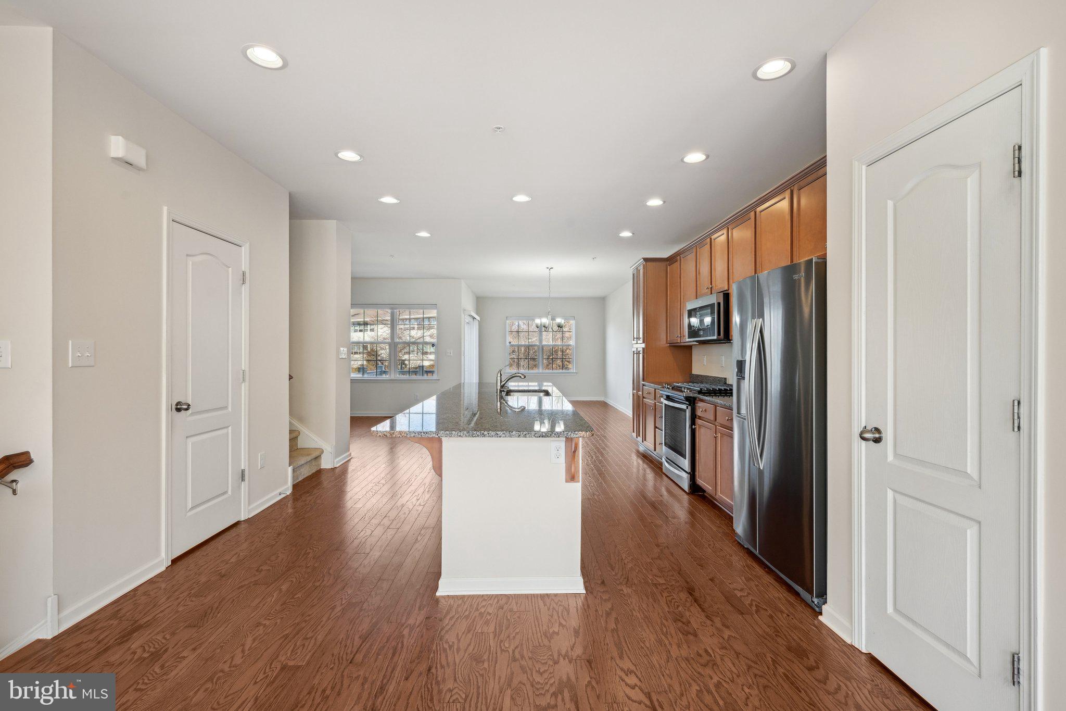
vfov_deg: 73.7
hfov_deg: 96.7
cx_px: 533
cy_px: 356
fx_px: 474
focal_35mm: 16
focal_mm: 16
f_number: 8
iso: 800
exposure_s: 1/160
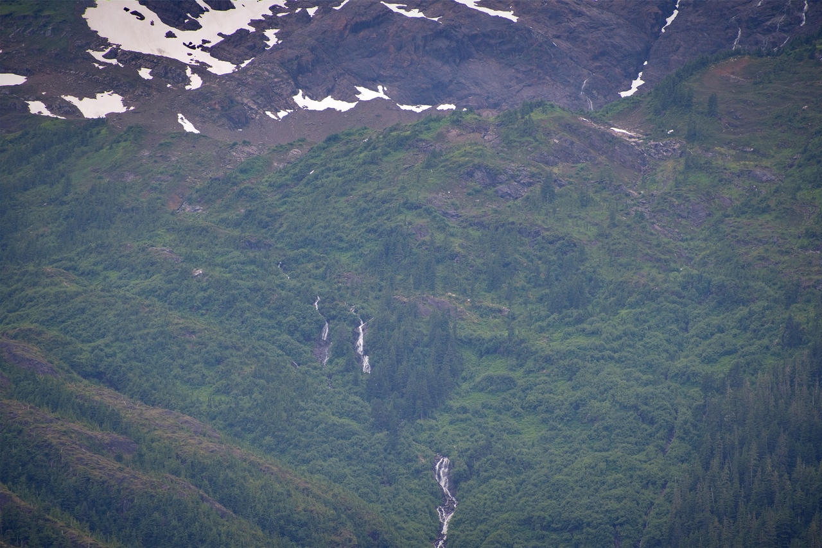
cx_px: 411
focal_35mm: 300
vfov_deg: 4.6
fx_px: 6851
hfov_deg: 6.9
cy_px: 274
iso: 500
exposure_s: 1/640
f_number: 5.6
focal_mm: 300
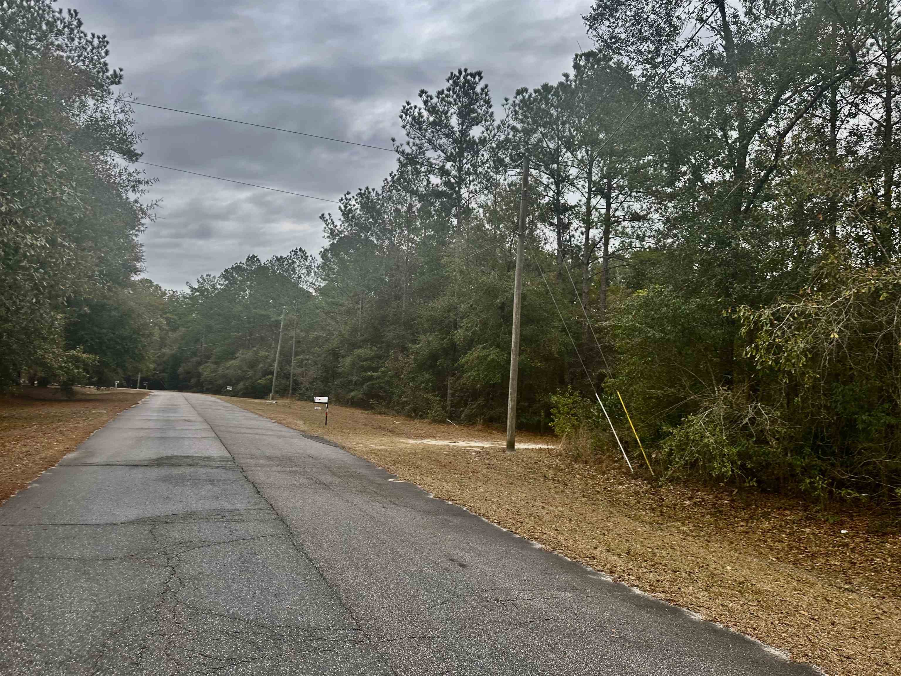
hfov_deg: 71.6
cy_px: 338
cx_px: 450
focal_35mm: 24
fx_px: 625
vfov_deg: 56.8
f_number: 1.78
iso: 64
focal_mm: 6.86
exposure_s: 1/128
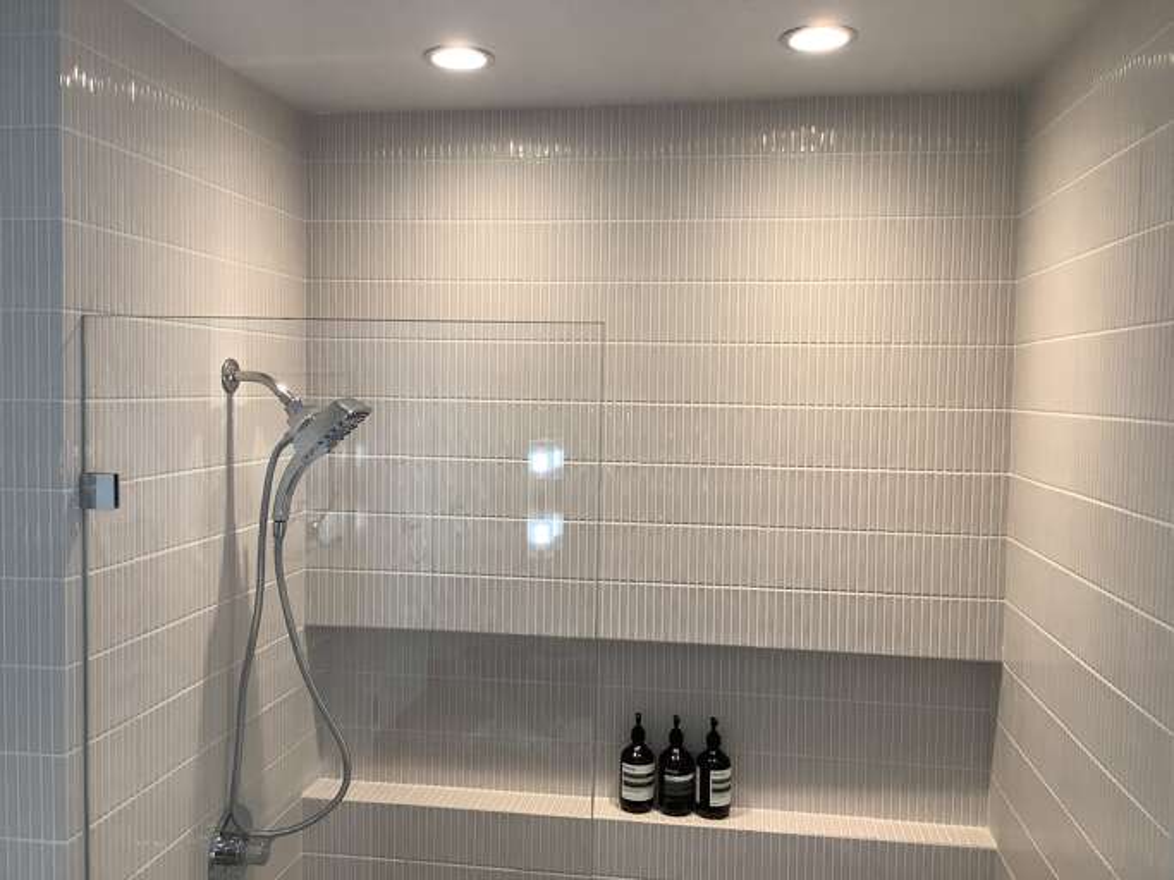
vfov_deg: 45.4
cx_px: 587
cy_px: 440
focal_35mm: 31
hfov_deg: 58.4
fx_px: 1051
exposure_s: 1/60
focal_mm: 3.3
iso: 100
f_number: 2.4
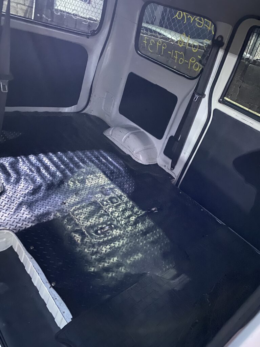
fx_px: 260
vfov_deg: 67.3
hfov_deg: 53.1
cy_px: 174
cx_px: 130
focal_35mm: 26
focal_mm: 4.25
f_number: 1.8
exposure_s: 1/15
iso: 2000
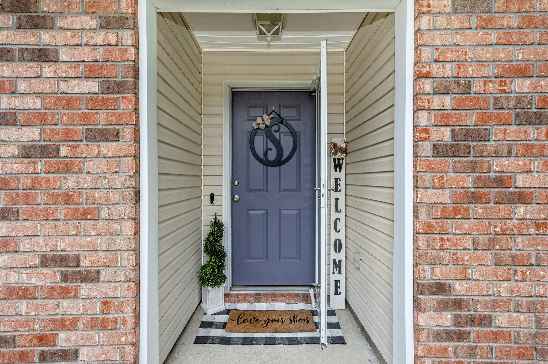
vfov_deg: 72.0
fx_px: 251
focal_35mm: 16
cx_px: 274
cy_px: 182
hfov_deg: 95.0
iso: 400
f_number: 9
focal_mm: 16.5
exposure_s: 1/60
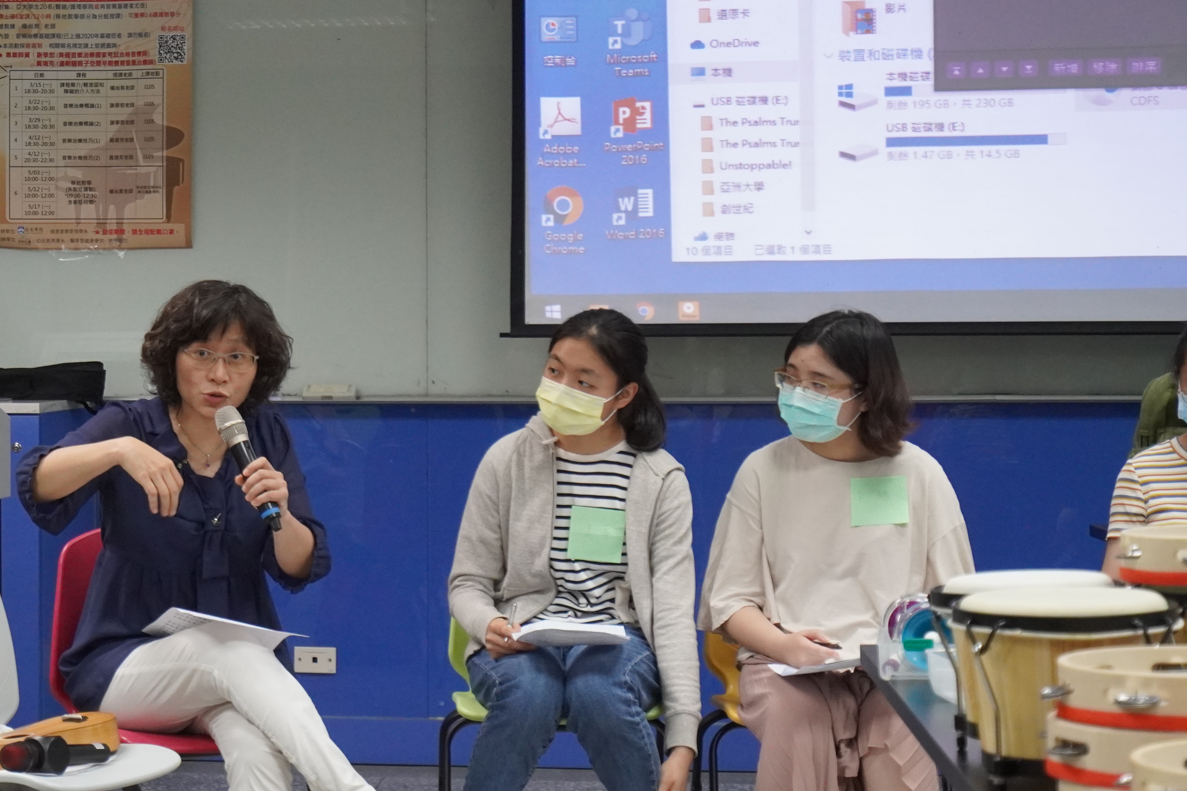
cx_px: 233
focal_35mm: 86
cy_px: 324
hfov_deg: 23.3
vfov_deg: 15.9
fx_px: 2829
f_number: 4
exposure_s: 1/160
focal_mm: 35
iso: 2500
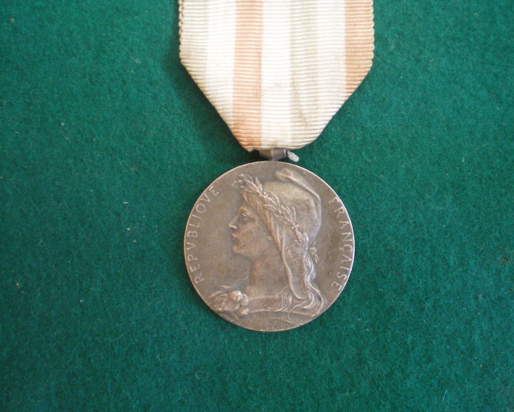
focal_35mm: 40
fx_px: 609
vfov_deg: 37.3
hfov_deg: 45.8
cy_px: 207
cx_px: 272
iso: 400
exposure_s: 1/20
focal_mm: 6.3
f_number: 3.1
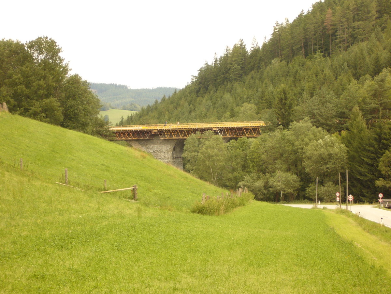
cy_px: 147
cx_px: 196
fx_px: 1186
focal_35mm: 105
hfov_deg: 18.7
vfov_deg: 14.1
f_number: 5
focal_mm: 17.4
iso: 80
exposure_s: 1/100
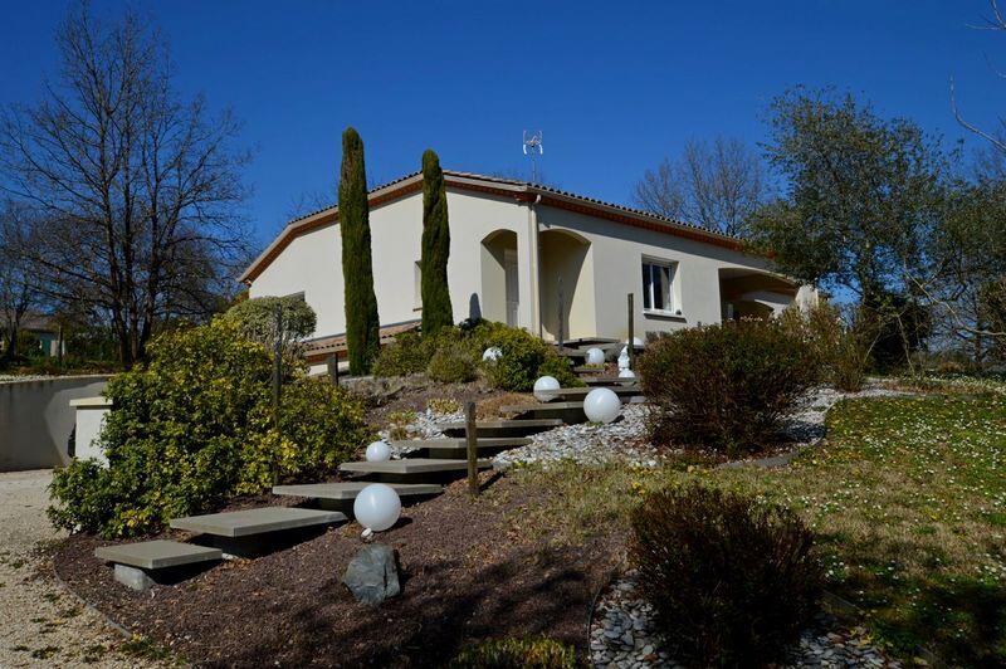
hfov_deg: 62.0
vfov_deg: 43.5
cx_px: 503
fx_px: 838
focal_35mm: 30
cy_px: 334
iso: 100
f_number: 9
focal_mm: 20
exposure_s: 1/320
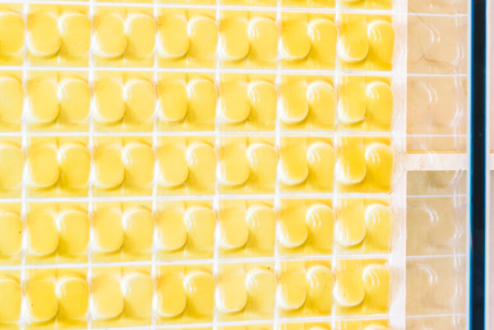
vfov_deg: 8.2
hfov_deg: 11.8
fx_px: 2292
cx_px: 726
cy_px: 73
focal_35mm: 167
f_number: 16
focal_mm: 50
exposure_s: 3.2
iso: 100
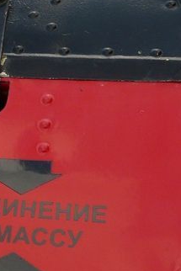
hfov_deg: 6.6
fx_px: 1544
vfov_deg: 10.0
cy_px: 113
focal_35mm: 205
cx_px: -100
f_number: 4.5
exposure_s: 1/250
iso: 100
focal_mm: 10.2
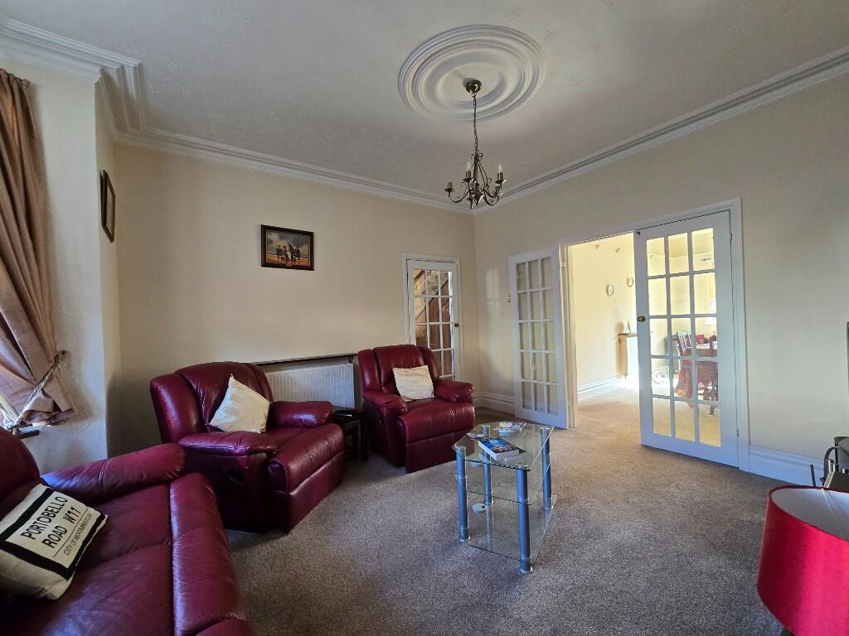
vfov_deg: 89.9
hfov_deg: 106.2
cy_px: 318
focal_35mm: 13
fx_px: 319
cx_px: 424
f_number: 2.2
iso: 200
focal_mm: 2.2
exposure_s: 1/50
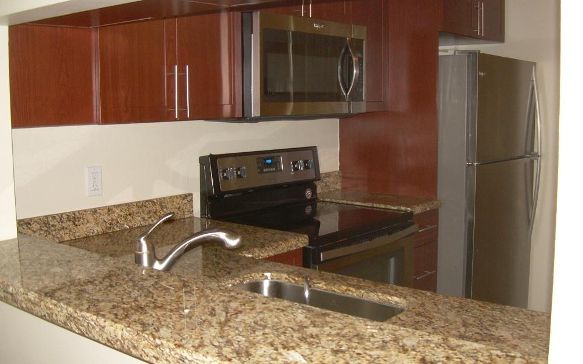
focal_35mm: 41
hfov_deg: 48.2
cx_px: 290
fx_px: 652
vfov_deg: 31.2
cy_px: 166
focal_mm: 6.3
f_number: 2.8
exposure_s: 1/60
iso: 130
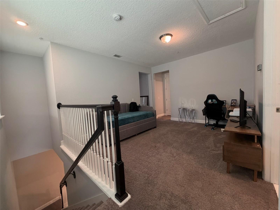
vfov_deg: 85.7
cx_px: 140
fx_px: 113
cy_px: 105
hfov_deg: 102.1
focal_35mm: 14
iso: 320
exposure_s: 1/60
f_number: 2.2
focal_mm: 2.22
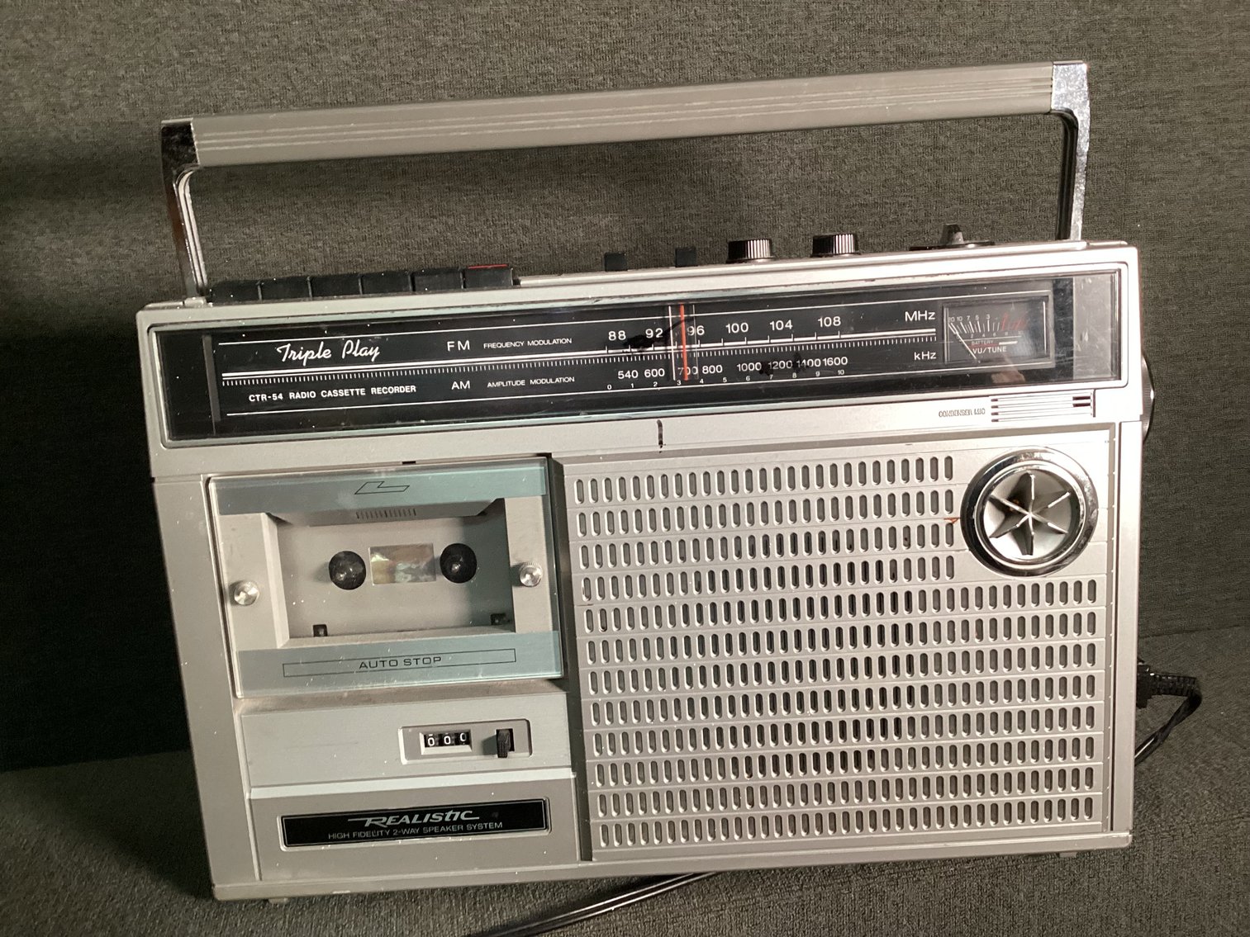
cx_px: 625
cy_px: 468
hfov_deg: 58.3
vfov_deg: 45.4
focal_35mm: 31
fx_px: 1120
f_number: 2.4
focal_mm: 3.3
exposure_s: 1/60
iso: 250
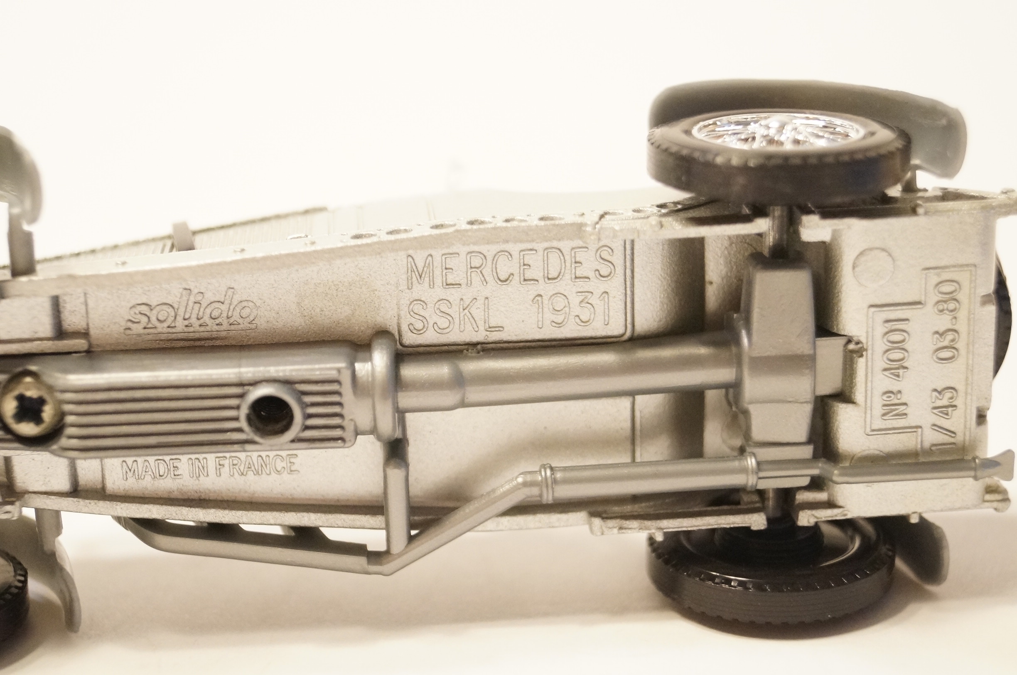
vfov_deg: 16.5
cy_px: 338
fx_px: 2327
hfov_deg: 24.7
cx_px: 508
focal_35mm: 82
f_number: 5.6
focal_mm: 55
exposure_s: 1/100
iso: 2500
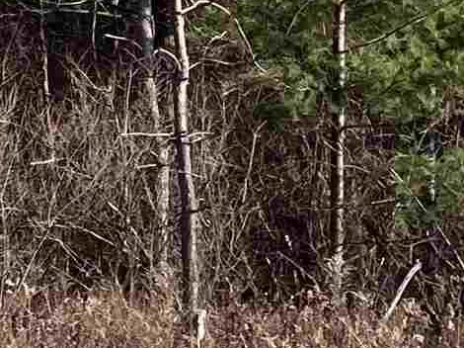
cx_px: -742
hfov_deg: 9.9
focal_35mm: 170
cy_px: -136
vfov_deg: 8.6
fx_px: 2278
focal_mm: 5.1
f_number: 1.6
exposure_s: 1/1279
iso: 50
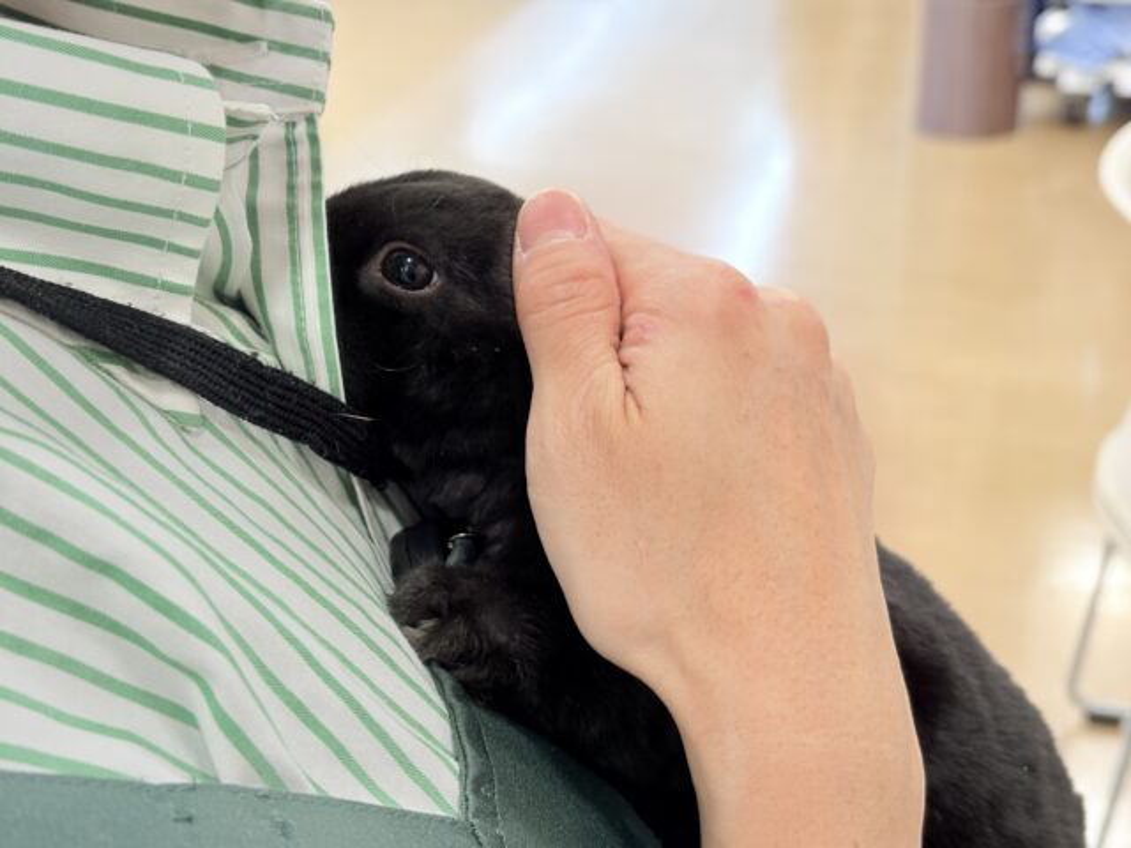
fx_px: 1699
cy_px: 424
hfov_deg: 36.8
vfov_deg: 28.0
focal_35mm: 52
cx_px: 566
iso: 64
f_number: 1.6
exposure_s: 1/50
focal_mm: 5.96
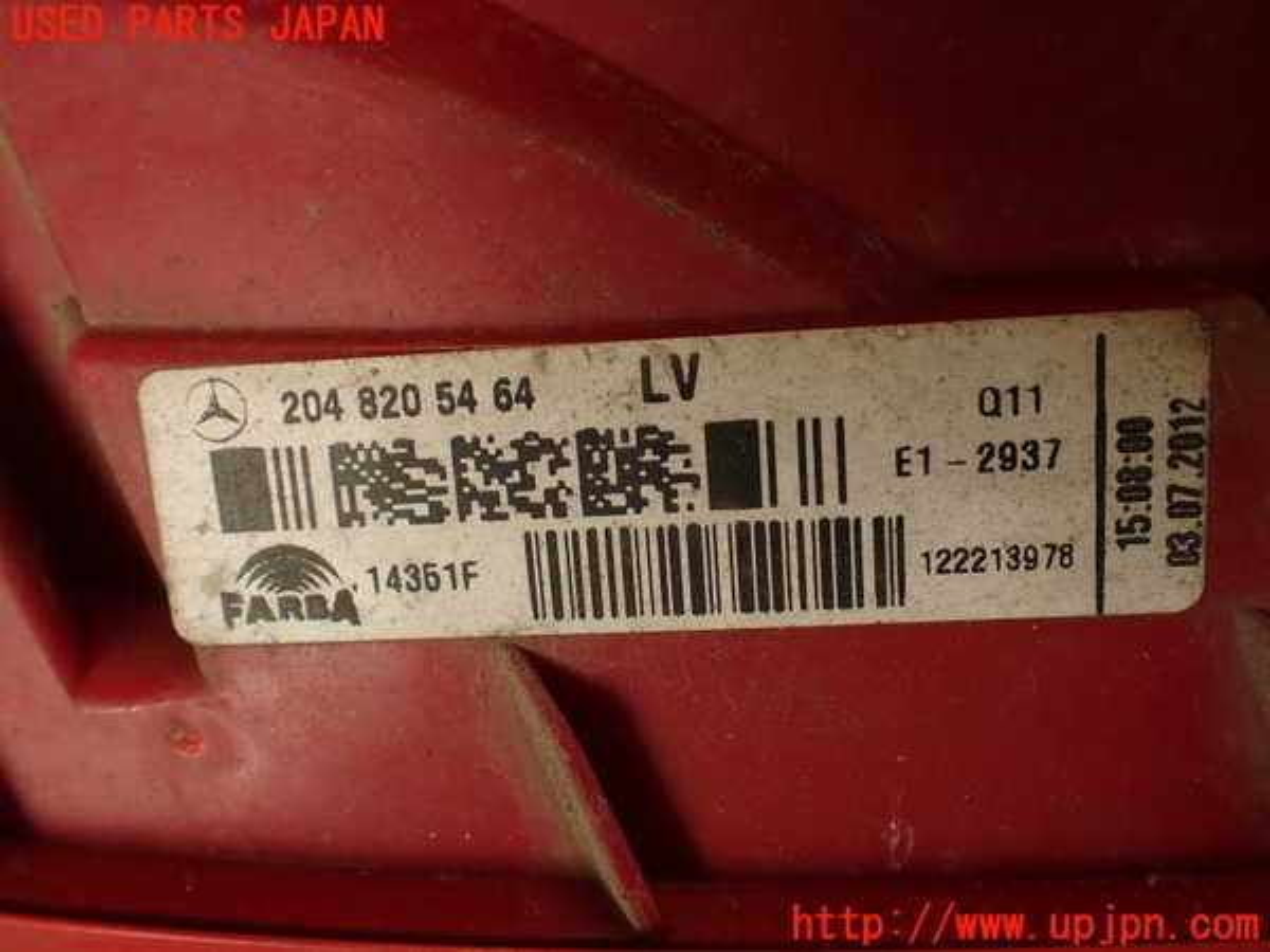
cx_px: 635
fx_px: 1174
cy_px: 476
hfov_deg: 56.8
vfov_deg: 44.2
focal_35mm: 32
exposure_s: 1/60
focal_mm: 5.79
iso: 125
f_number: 2.4
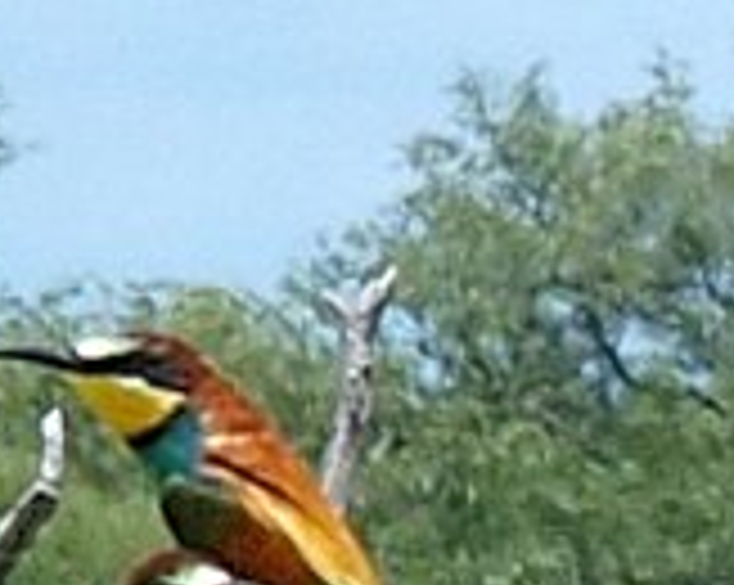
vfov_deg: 1.8
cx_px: 437
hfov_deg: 2.2
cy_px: 520
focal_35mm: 864
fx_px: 18747
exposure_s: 1/320
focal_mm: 64.3
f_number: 8
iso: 100
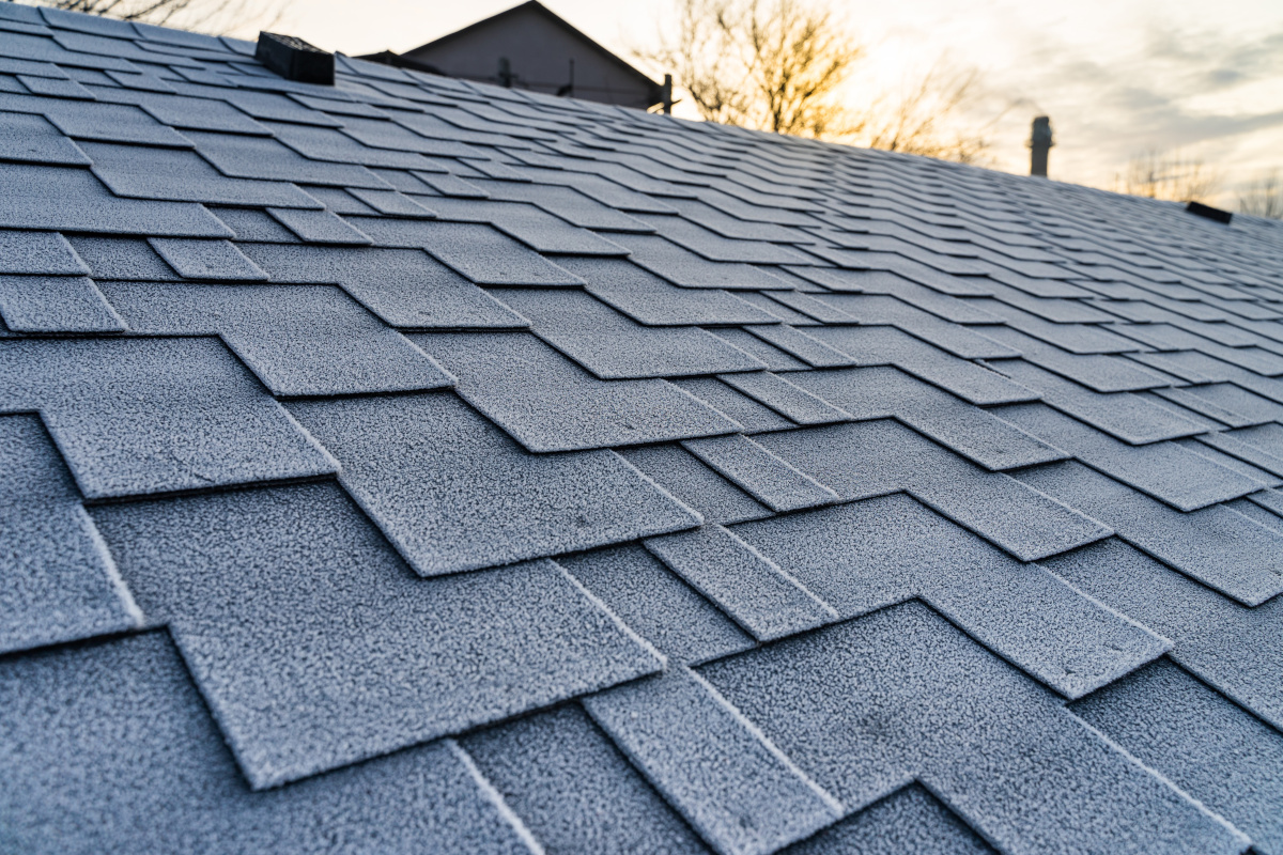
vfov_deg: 46.4
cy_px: 428
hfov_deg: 65.5
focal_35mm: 28
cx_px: 642
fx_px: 998
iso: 100
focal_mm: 28
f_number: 5.6
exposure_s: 1/80
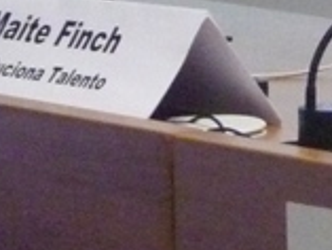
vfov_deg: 2.3
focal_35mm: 633
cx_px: 1051
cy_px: -273
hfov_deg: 3.1
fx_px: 6076
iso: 800
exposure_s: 1/40
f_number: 3.4
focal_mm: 17.5
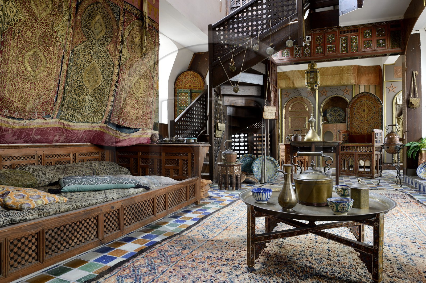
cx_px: 213
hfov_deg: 73.8
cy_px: 142
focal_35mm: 24
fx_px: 284
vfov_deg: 53.1
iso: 200
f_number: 11
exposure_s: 1/1.67
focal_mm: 24
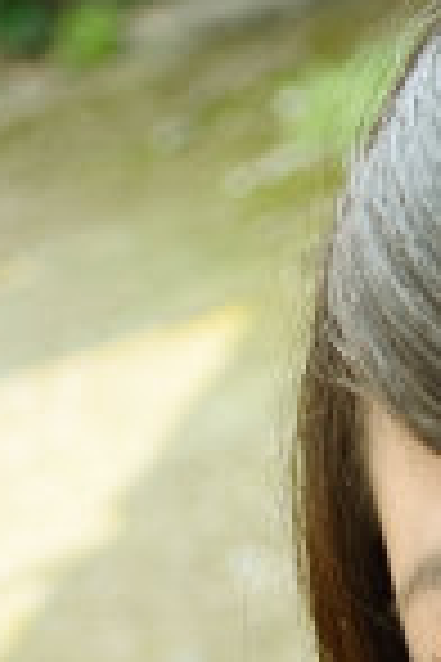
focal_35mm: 163
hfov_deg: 8.2
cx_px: 698
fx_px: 2995
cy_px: 1387
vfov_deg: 11.2
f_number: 2.8
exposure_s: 1/200
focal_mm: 20
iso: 100
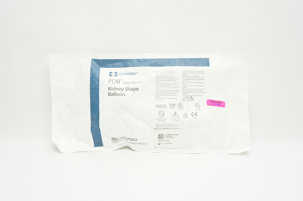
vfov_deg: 31.8
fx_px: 353
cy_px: 100
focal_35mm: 42
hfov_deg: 46.4
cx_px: 152
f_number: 9
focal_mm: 28
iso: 400
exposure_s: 1/25
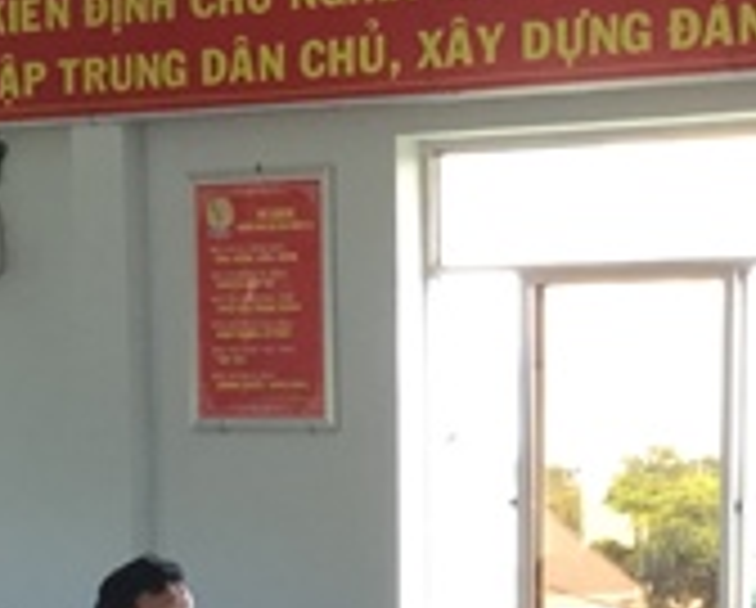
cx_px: 711
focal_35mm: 115
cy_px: 851
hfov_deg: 16.4
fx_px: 2578
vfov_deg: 12.9
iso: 32
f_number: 2.4
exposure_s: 1/33
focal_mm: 3.3
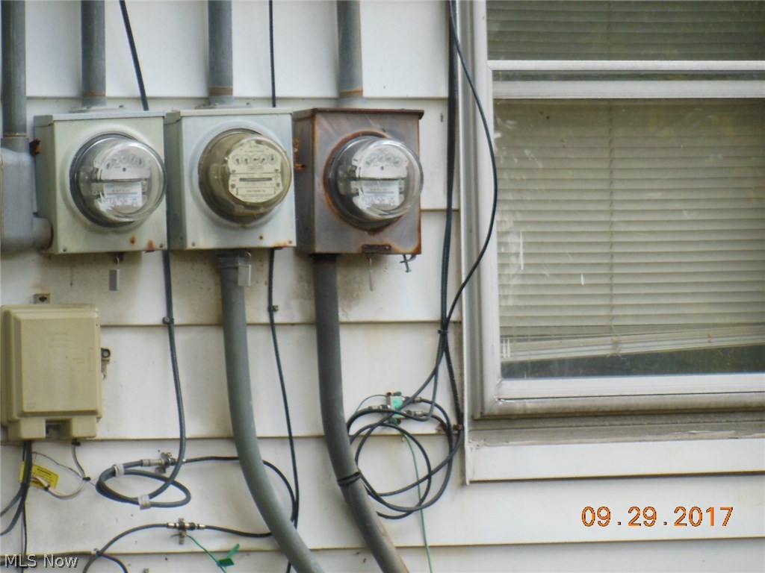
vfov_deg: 5.1
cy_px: 286
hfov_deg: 6.7
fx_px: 6497
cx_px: 382
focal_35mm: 294
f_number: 5.8
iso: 400
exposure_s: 1/125
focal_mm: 52.5
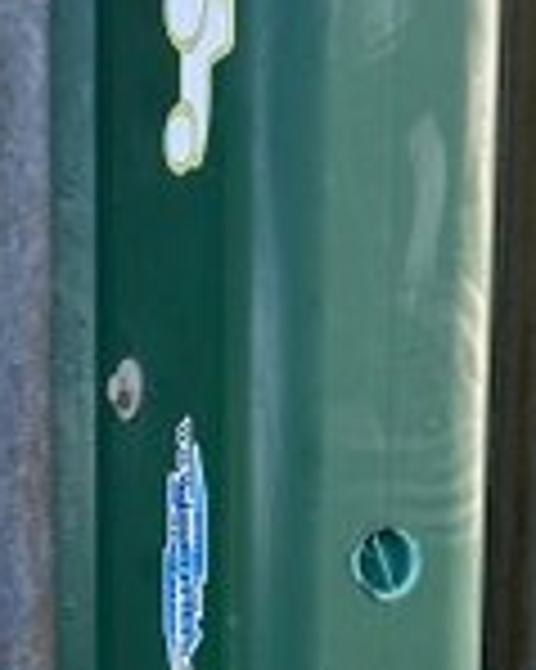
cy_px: 1025
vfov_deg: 14.2
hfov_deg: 12.2
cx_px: 284
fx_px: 2501
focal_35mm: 126
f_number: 1.78
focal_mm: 6.86
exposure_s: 1/172
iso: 80
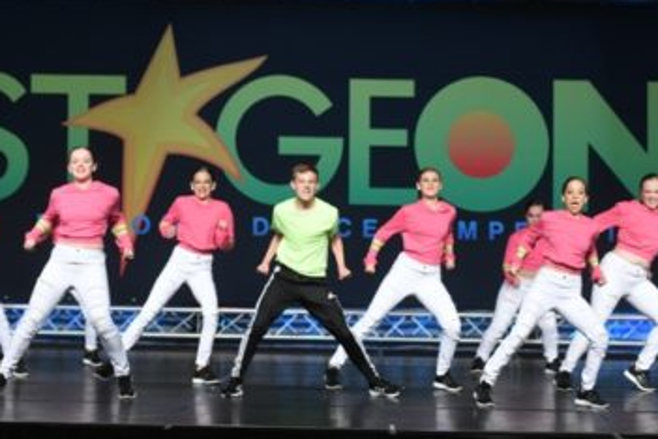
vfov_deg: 8.9
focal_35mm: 154
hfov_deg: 13.3
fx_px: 2815
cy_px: 246
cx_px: 302
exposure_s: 1/800
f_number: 3.5
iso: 2000
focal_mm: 80
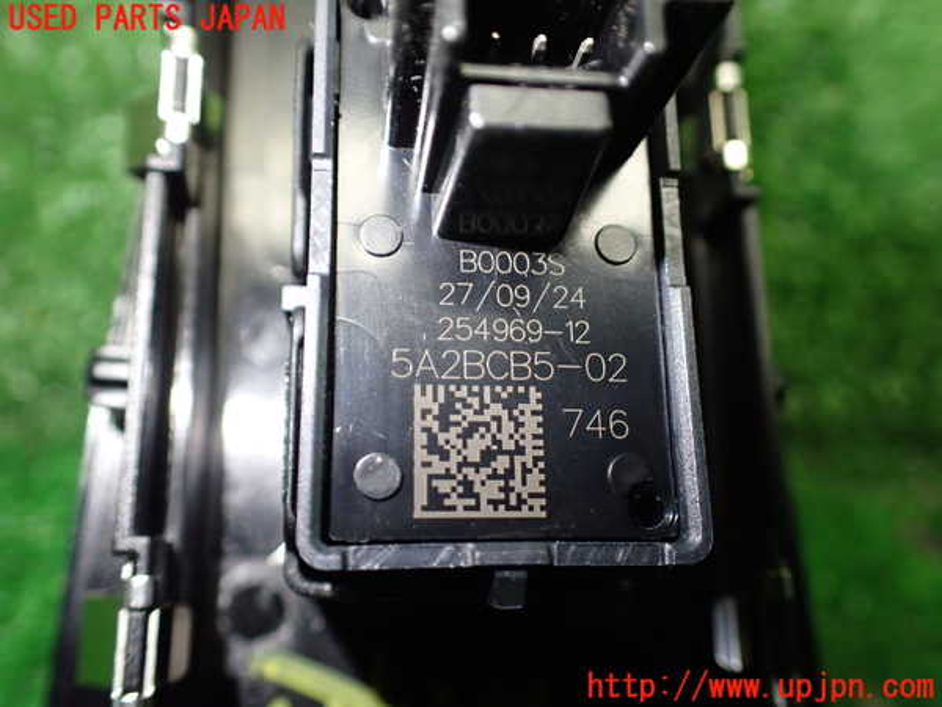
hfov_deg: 60.0
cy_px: 354
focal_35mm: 30
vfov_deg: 46.8
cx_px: 471
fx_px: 816
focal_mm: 5.4
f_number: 2.3
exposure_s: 1/125
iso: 640
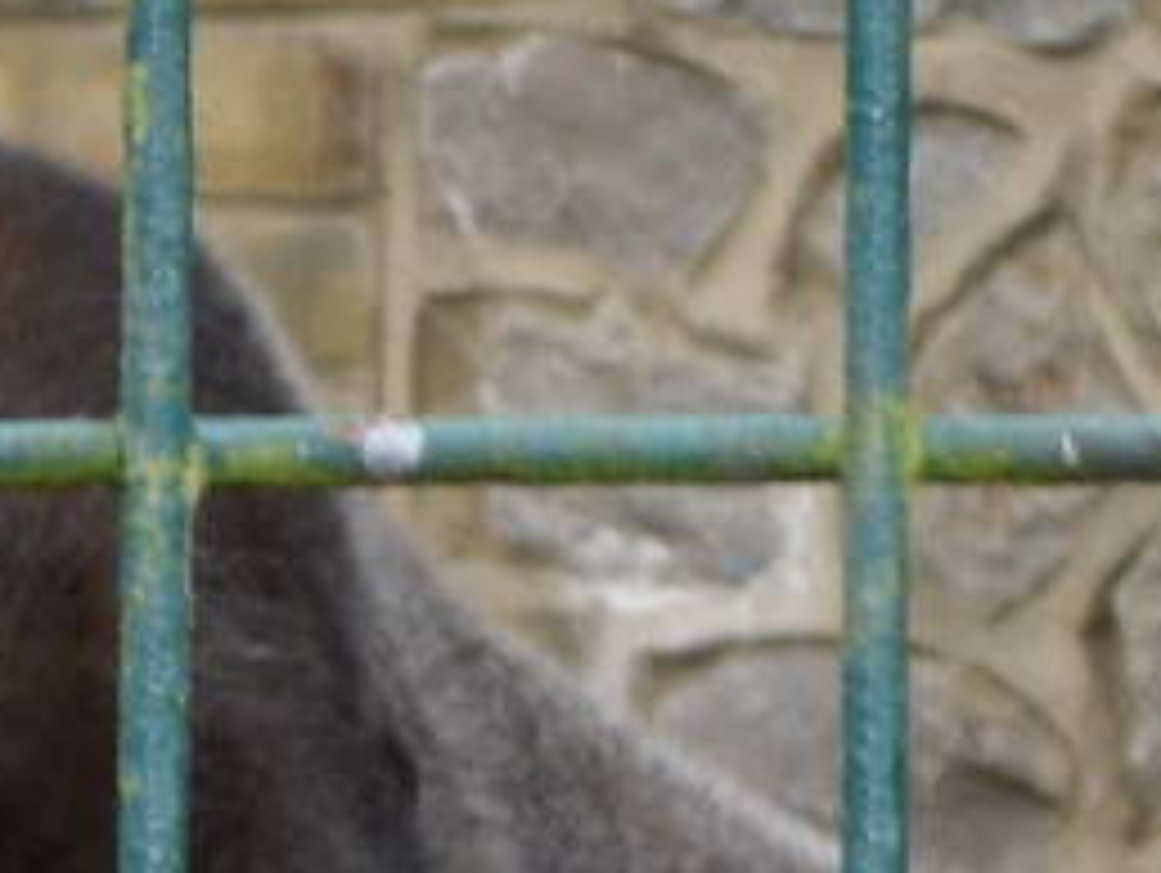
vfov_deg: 2.7
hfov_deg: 3.5
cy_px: 1386
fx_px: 18732
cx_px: 508
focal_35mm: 558
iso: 100
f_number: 5.3
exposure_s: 1/60
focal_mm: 17.1
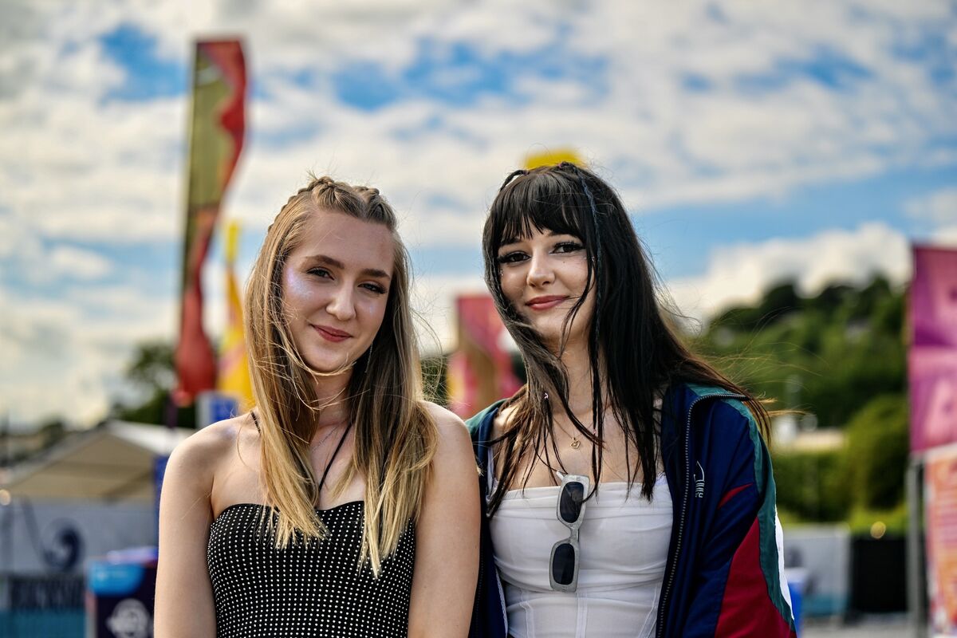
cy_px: 319
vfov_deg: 19.5
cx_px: 478
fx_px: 1861
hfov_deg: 28.8
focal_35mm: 70
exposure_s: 1/2000
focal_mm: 70
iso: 160
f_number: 3.2
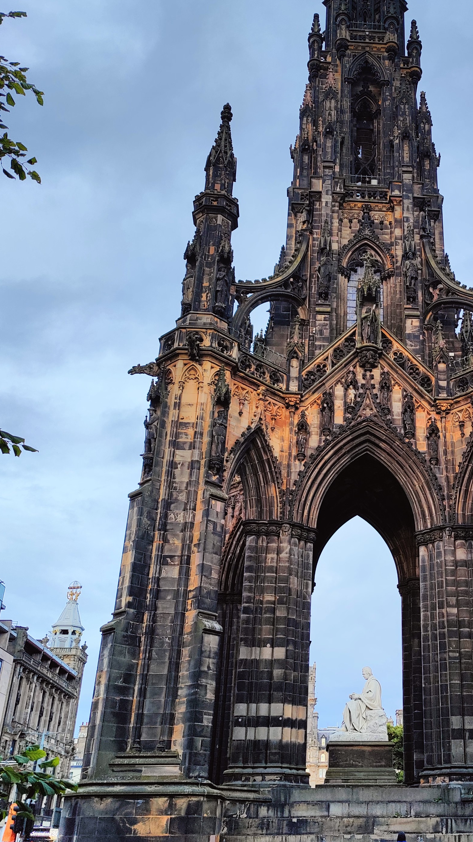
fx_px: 803
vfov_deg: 55.3
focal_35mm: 36
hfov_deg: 32.0
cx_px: 374
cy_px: 407
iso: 64
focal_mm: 6.06
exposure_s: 1/100
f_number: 1.8
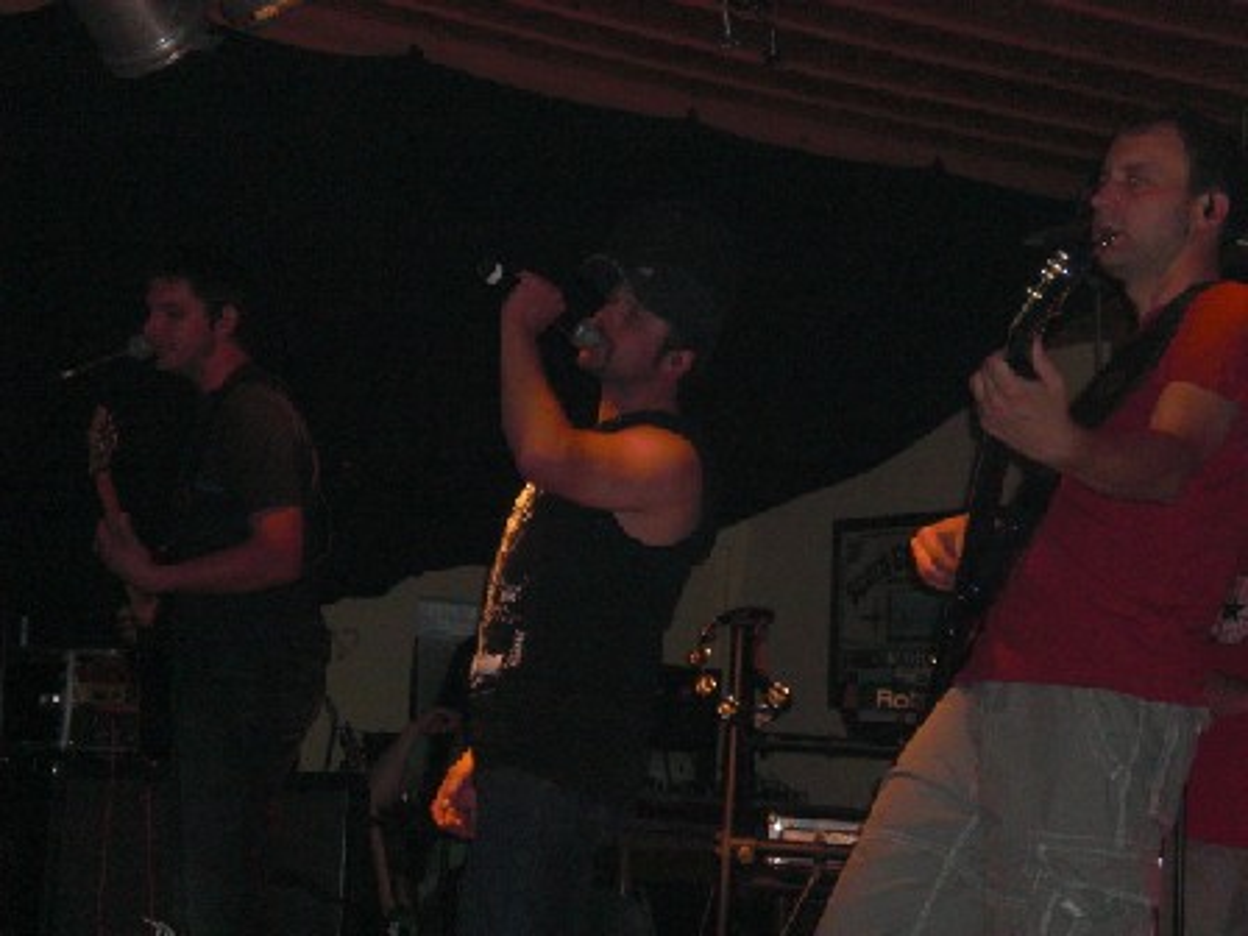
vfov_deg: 17.0
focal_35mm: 87
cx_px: 624
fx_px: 3137
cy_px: 468
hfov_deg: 22.5
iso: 200
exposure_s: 1/60
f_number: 5
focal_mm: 14.49
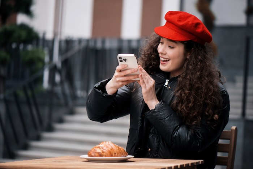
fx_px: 738
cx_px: 126
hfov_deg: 19.5
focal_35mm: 105
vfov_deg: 13.0
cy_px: 84
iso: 200
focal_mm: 105
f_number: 3.2
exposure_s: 1/250
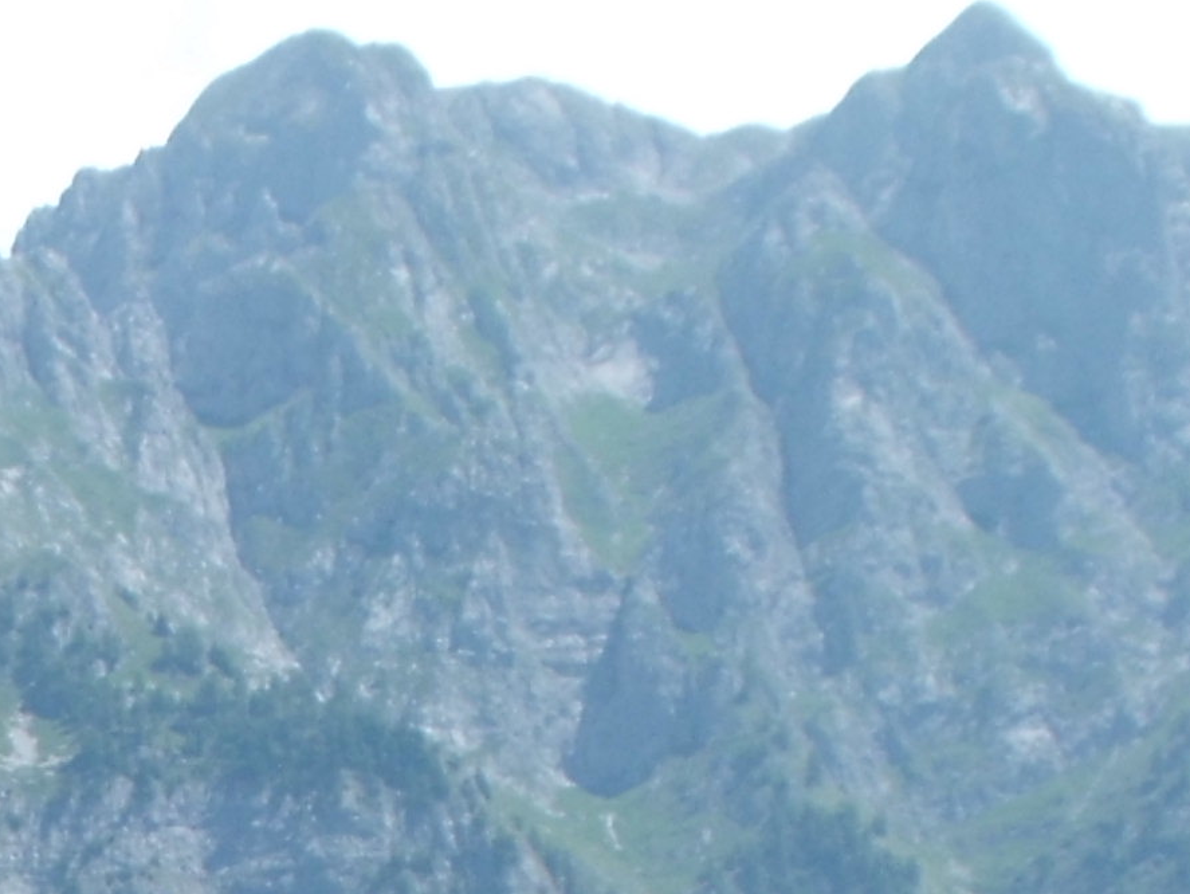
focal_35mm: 185
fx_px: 6362
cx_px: -292
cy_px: 1846
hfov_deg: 10.5
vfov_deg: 7.7
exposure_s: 1/60
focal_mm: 6.9
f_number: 9.8
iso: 64
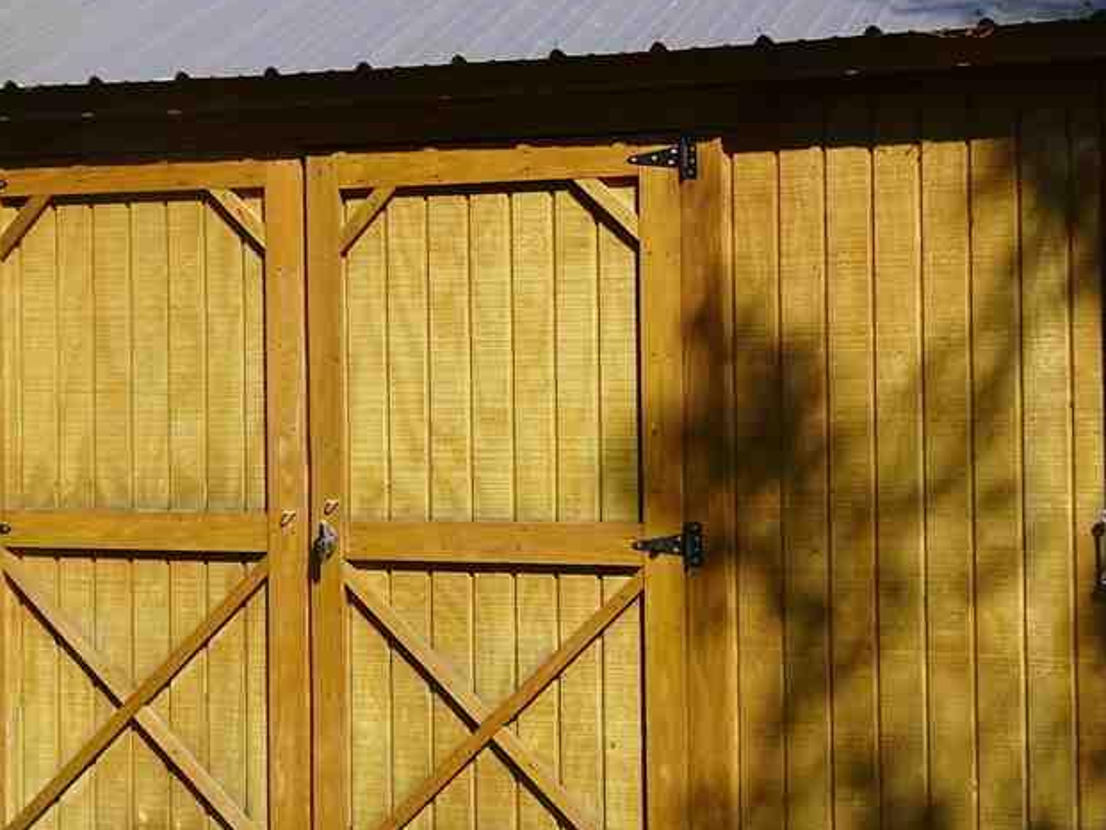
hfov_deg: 28.4
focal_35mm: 68
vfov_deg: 21.6
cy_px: 351
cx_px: 395
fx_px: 2173
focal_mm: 5.61
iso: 80
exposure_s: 1/640
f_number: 4
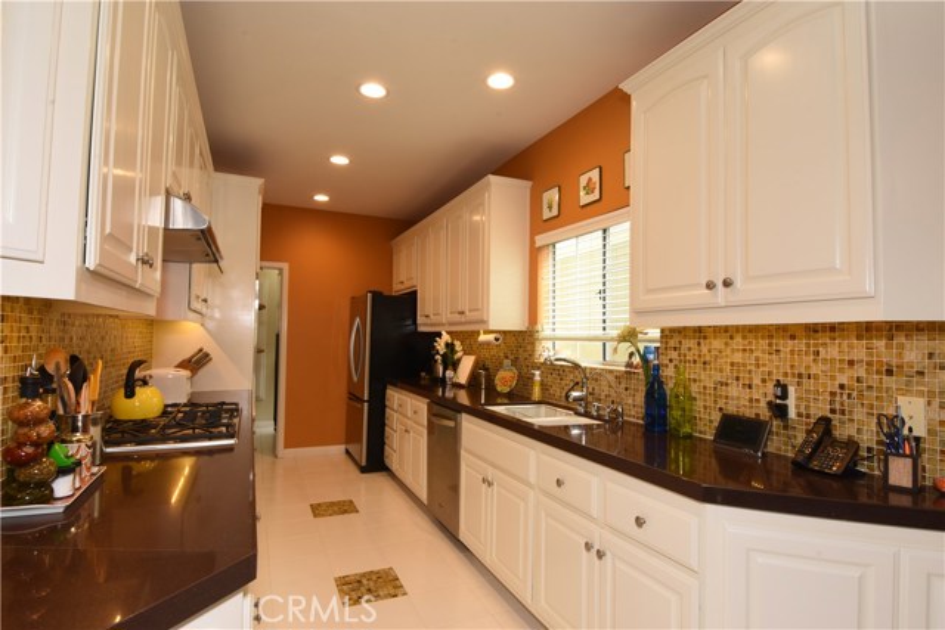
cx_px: 472
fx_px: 473
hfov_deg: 90.0
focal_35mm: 18
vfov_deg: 67.4
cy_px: 315
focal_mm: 12
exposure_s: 1/6
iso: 400
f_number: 16
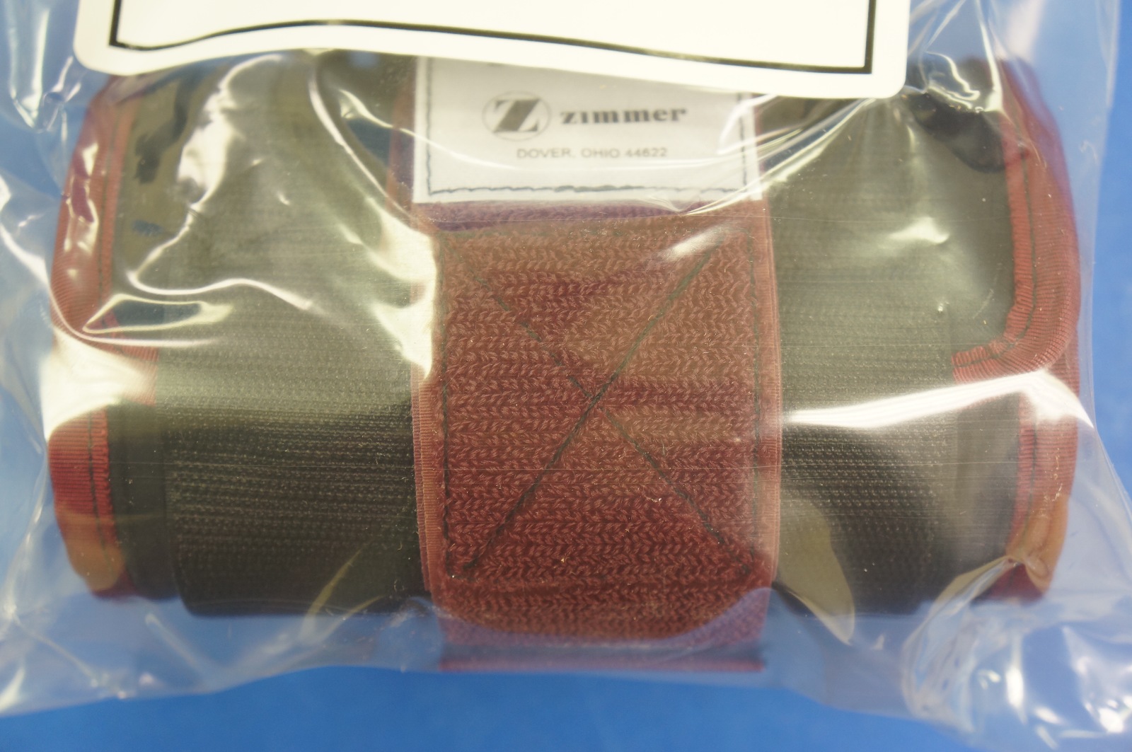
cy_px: 376
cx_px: 566
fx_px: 1555
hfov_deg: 40.0
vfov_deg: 27.2
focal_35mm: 50
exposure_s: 1/15
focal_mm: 33
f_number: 4.5
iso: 400
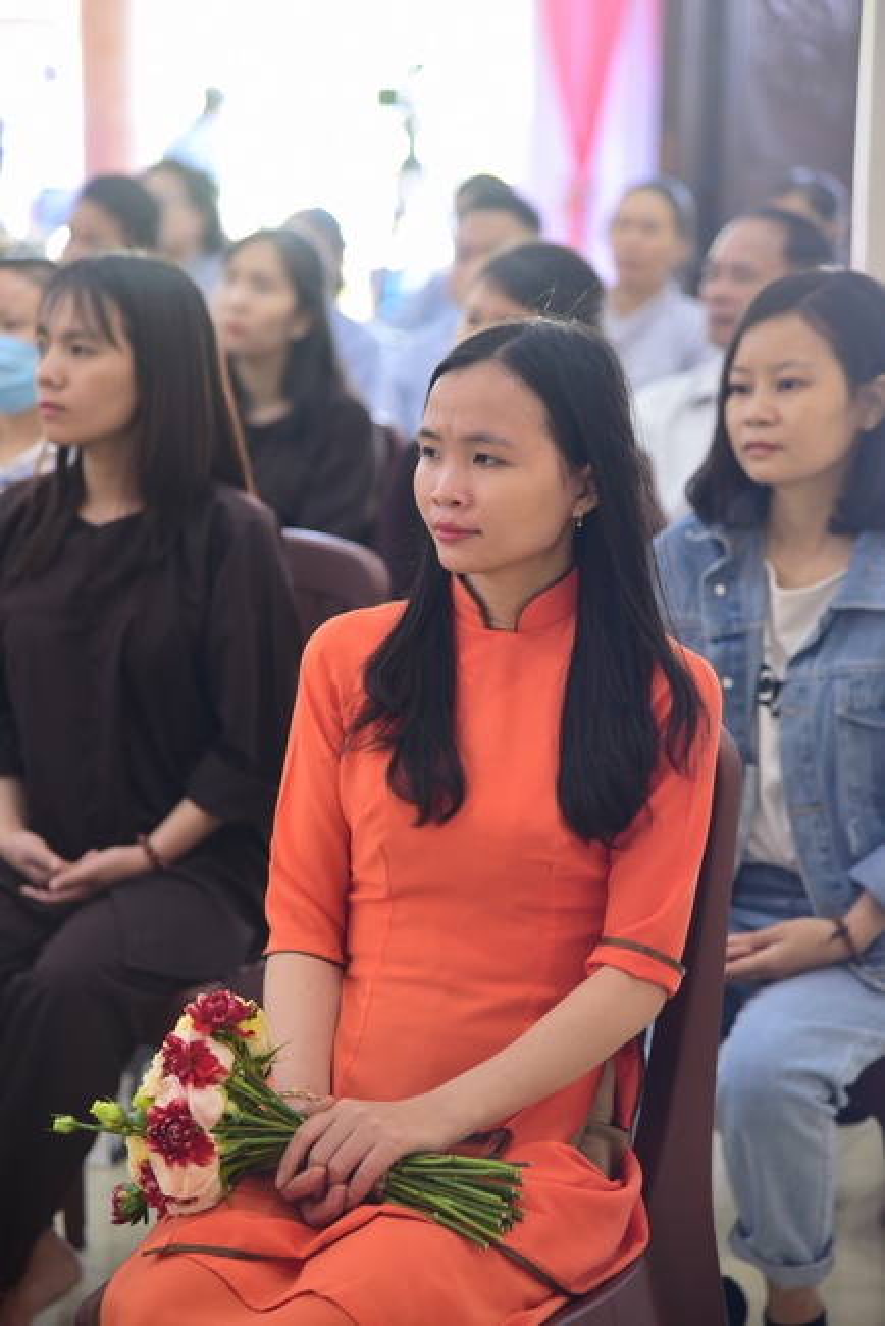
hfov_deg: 12.2
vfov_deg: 18.3
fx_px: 4125
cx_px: 442
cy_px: 663
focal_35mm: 112
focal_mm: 112
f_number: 4
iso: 1250
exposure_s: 1/40
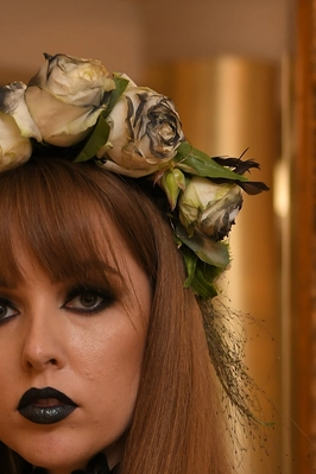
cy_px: 583
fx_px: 2080
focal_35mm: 158
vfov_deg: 12.7
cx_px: 17
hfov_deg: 8.6
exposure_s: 1/250
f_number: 2.8
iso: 500
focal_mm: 42
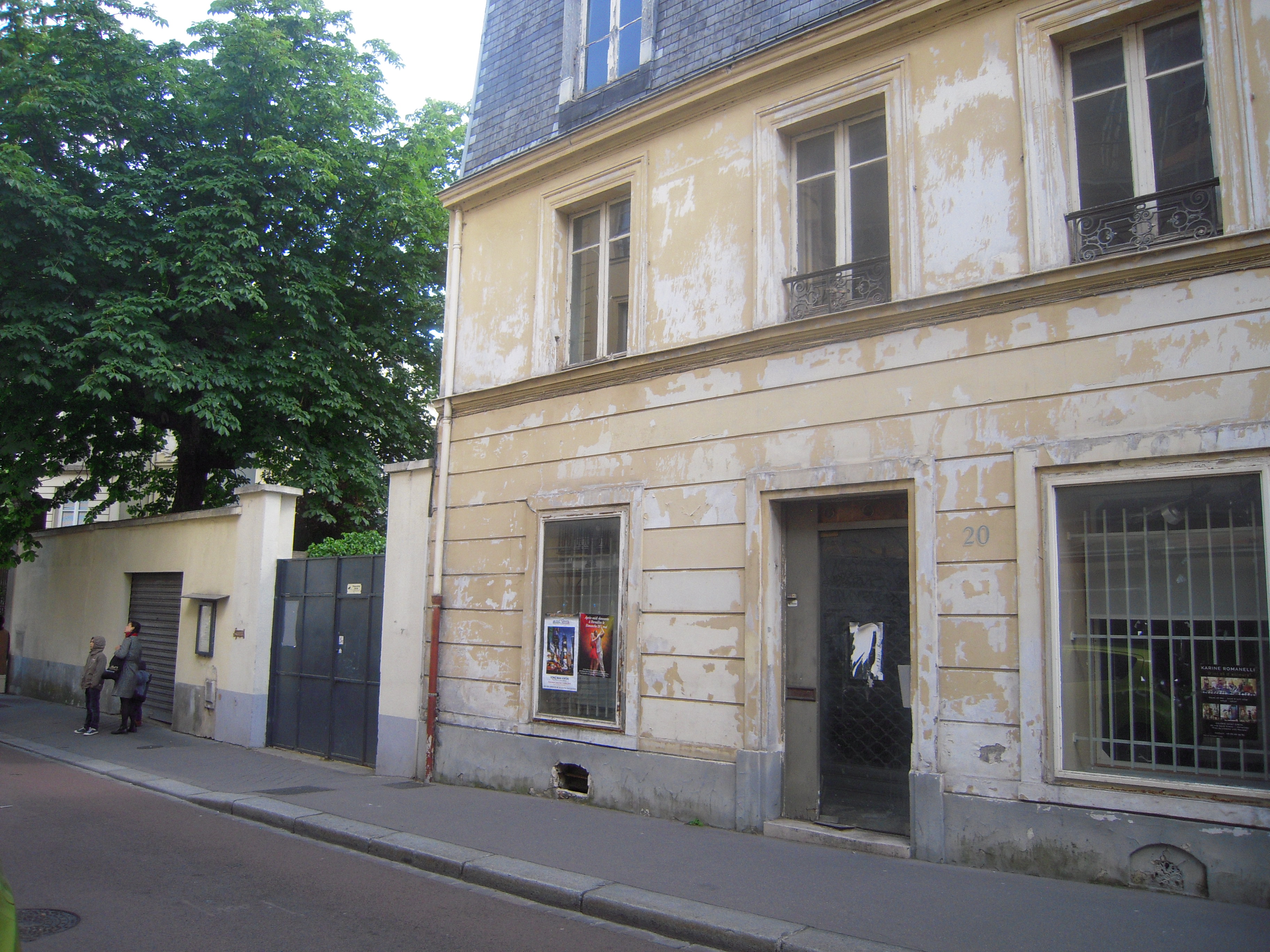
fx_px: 1027
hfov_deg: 63.4
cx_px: 635
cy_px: 476
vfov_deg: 49.7
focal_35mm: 28
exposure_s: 1/250
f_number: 2.7
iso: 160
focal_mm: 5
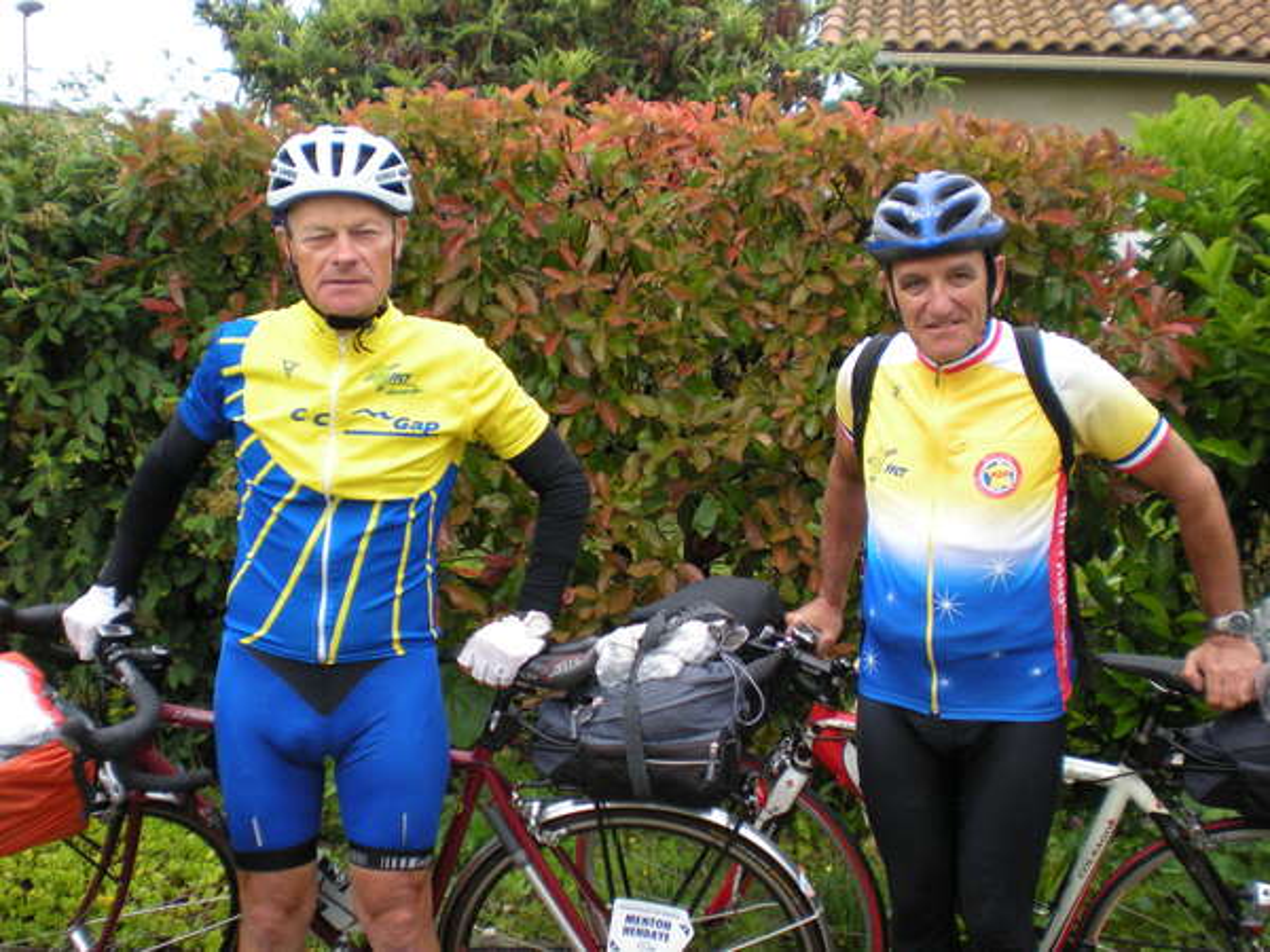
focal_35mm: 38
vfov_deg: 37.7
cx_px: 635
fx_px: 1394
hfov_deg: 49.0
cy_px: 476
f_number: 3.1
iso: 194
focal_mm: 6.3
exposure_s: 1/278
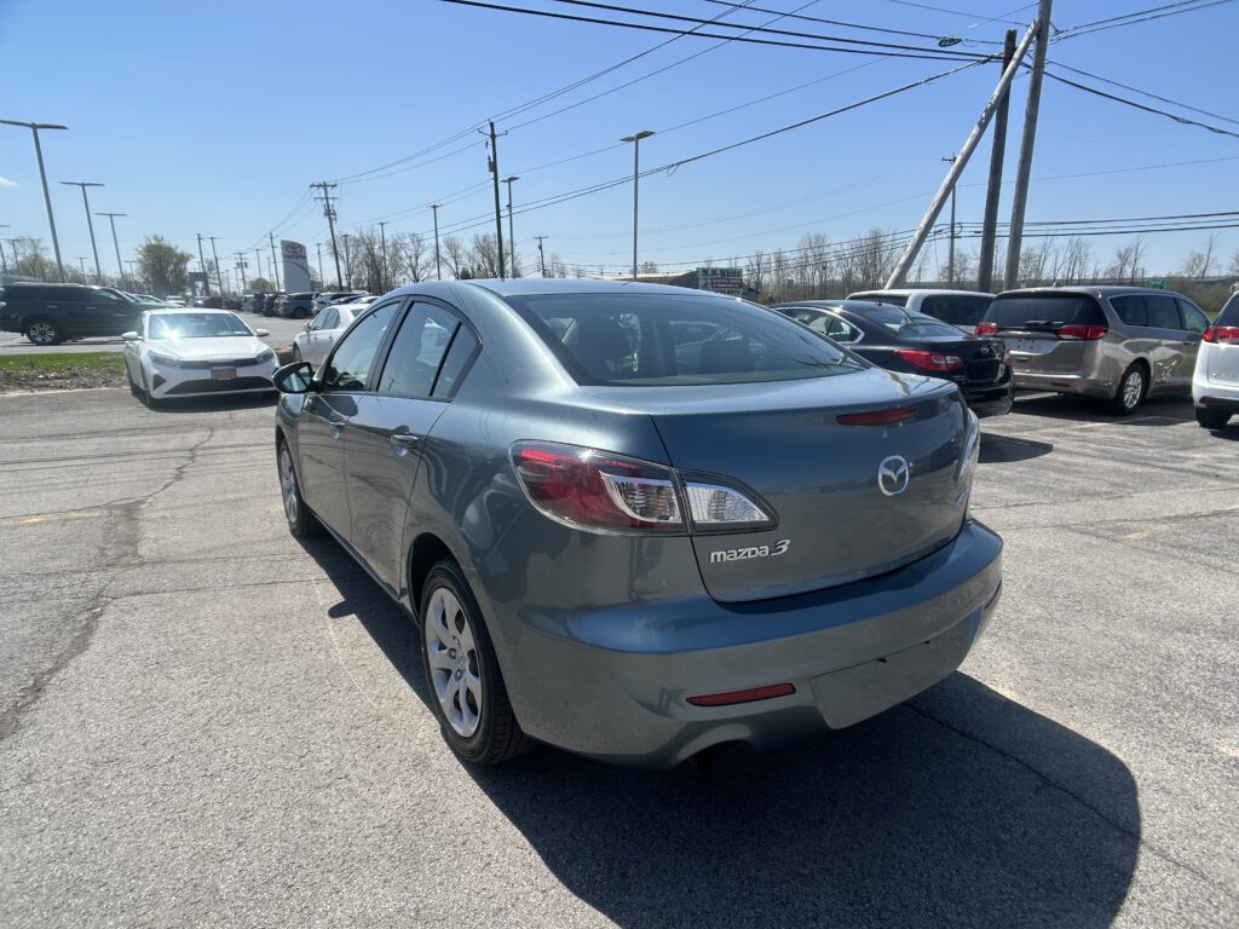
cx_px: 620
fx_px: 931
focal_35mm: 26
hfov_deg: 67.3
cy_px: 464
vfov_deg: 53.1
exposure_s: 1/4274
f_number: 1.5
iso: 50
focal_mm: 5.7
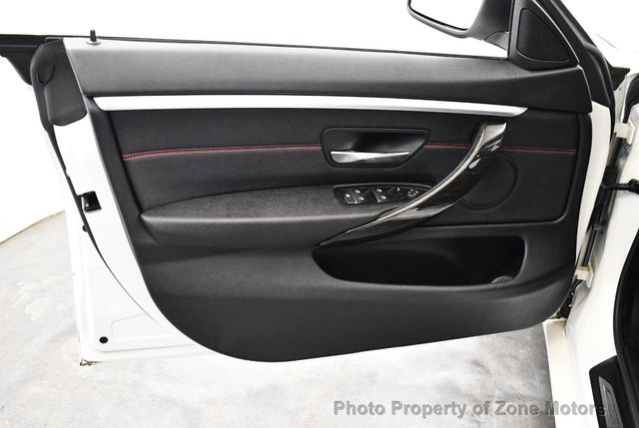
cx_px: 320
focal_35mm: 36
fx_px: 640
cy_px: 214
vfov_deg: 37.0
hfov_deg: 53.1
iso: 3200
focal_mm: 18
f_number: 3.5
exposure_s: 1/80
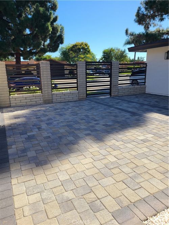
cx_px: 84
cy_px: 112
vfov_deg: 67.3
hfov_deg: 53.0
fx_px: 169
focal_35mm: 26
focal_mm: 5.4
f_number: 1.8
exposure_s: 1/1509
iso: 40
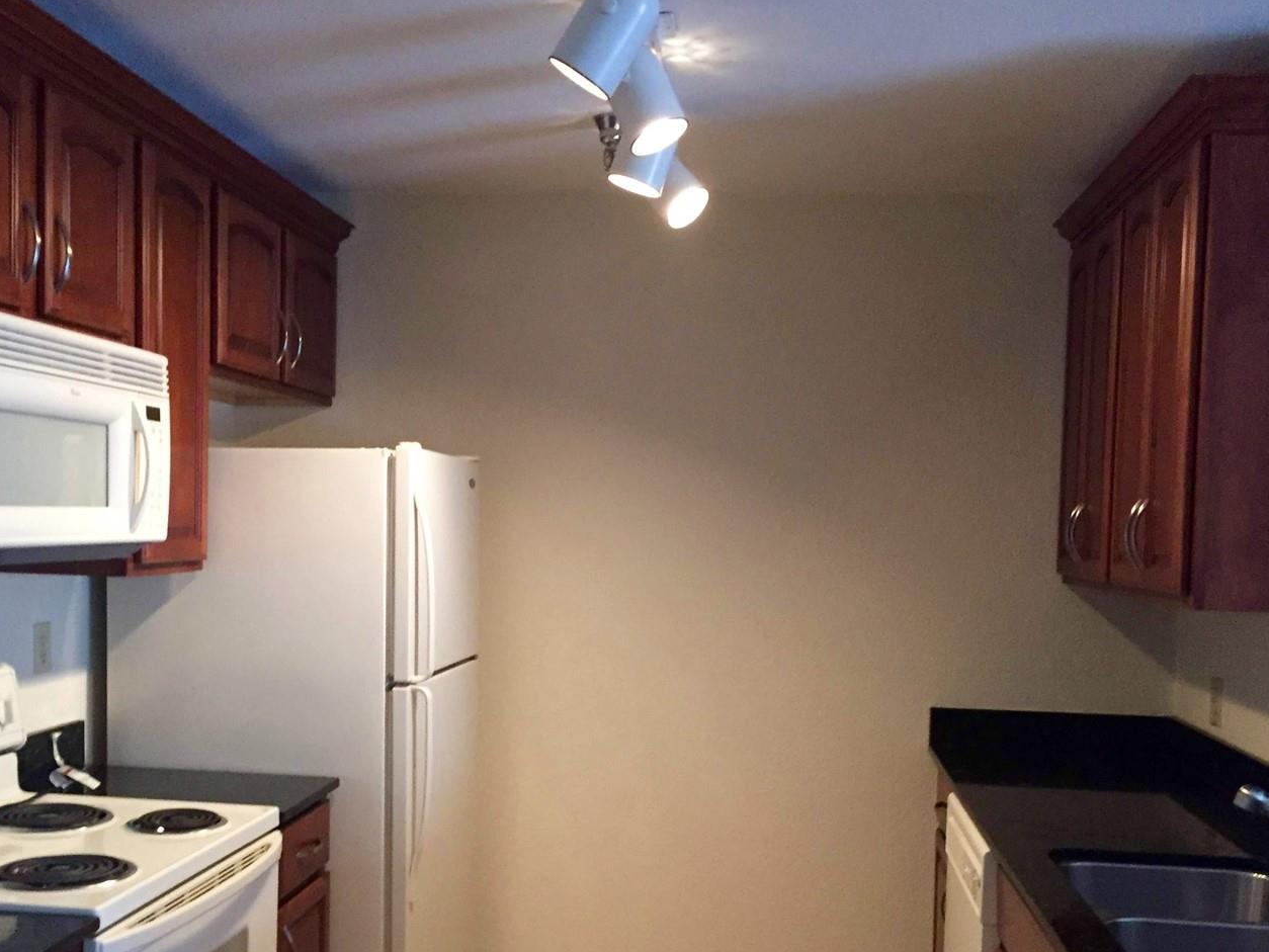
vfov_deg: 38.5
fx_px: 1357
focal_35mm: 37
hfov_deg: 50.1
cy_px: 589
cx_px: 581
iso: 250
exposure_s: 1/17
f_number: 2.2
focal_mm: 4.15
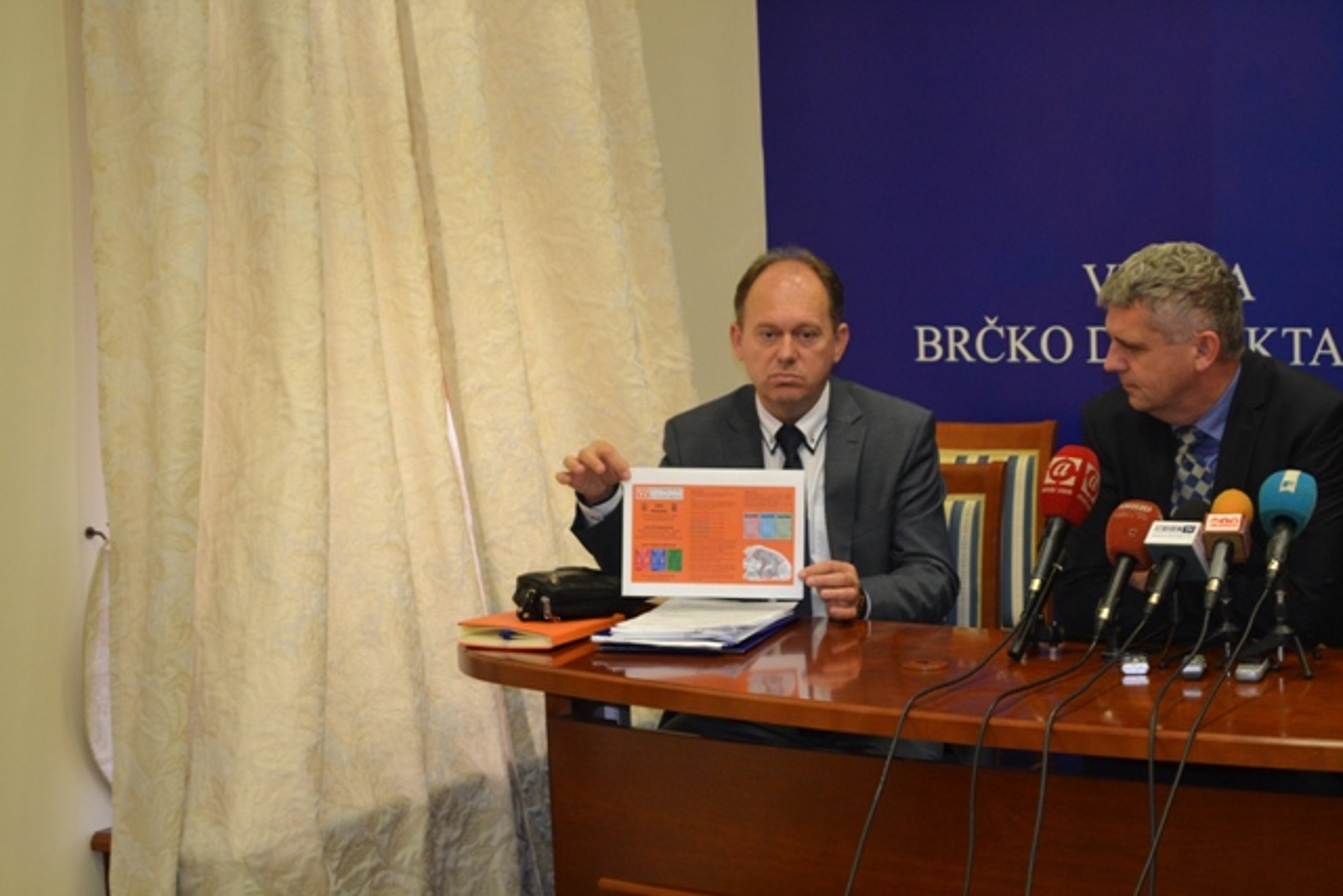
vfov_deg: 16.6
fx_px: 3078
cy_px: 448
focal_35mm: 82
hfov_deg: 24.6
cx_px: 672
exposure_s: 1/60
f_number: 5.6
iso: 1250
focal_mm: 55
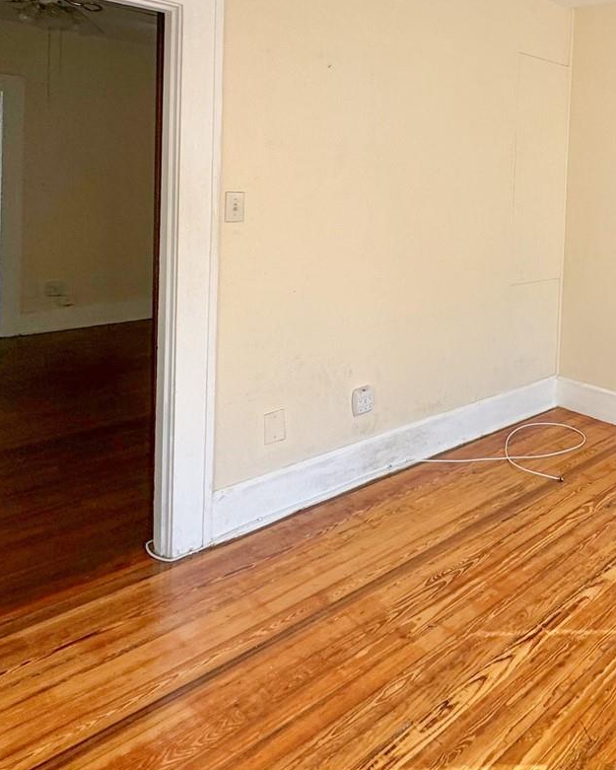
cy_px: 199
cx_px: 580
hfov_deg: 45.5
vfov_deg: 59.1
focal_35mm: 28
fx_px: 638
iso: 40
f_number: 2.2
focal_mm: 2.22
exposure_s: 1/140
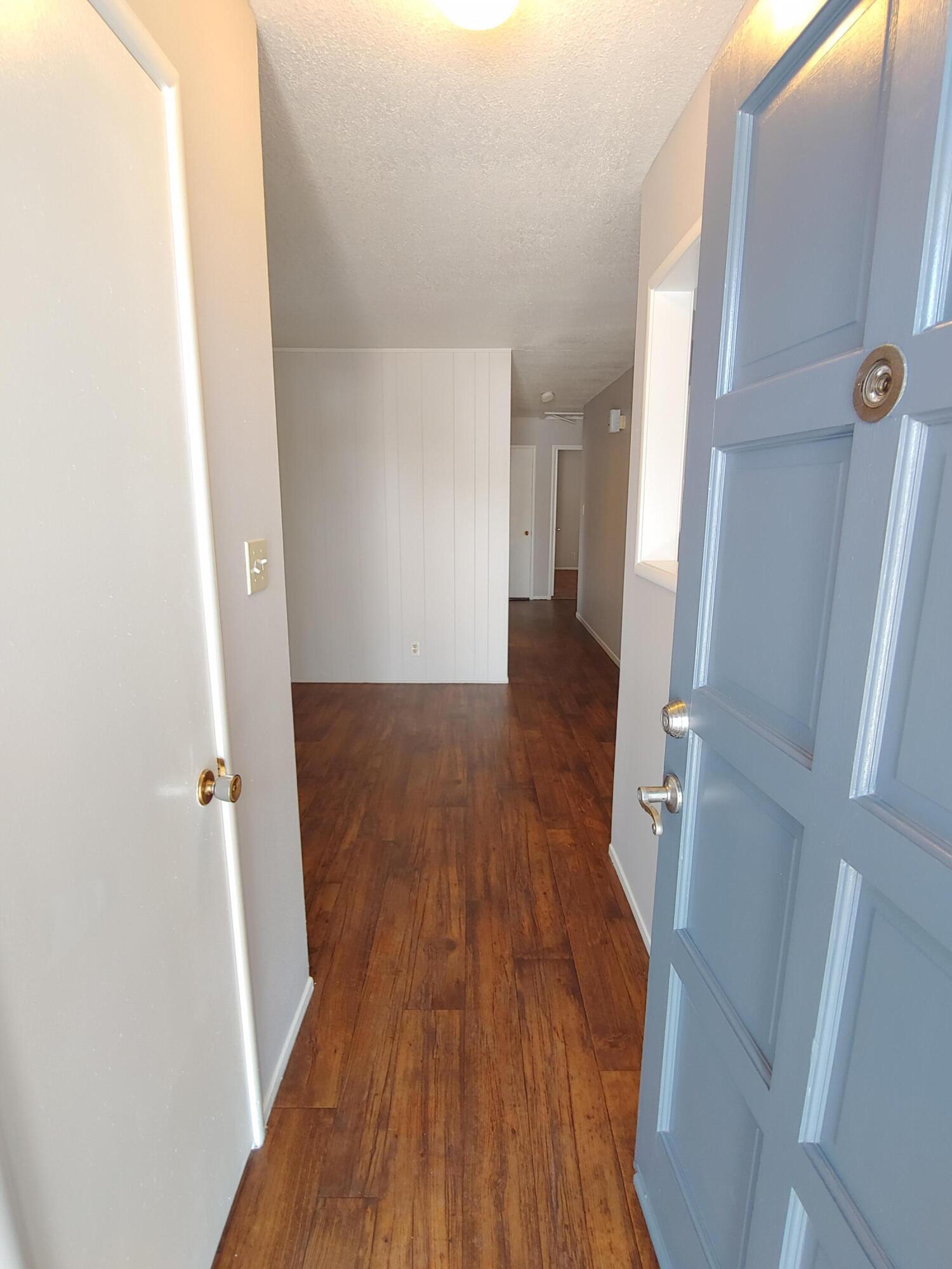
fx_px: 623
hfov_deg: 74.7
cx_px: 476
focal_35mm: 17
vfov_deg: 91.0
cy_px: 634
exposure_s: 1/24
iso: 100
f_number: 1.9
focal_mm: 2.18
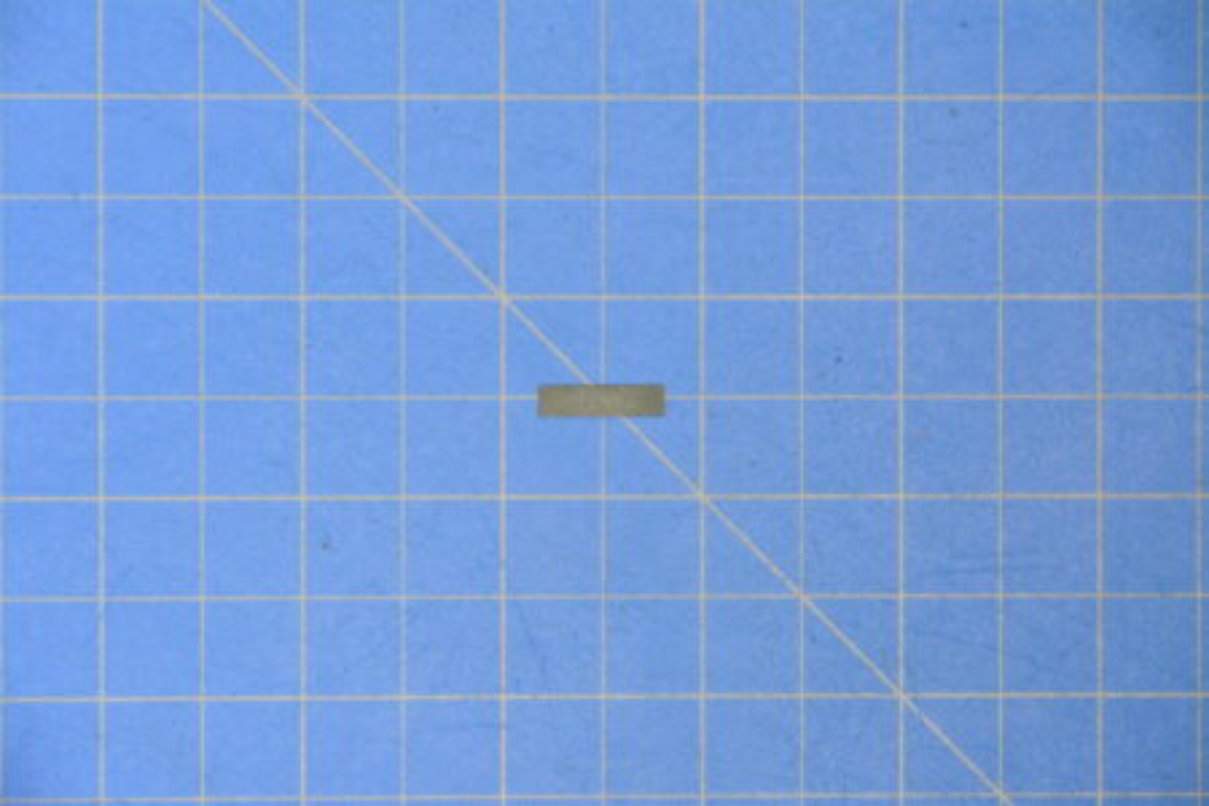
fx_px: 10074
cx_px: 604
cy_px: 403
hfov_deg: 6.9
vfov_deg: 4.6
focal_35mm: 300
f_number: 8
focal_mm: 200
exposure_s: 1/10
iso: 6400
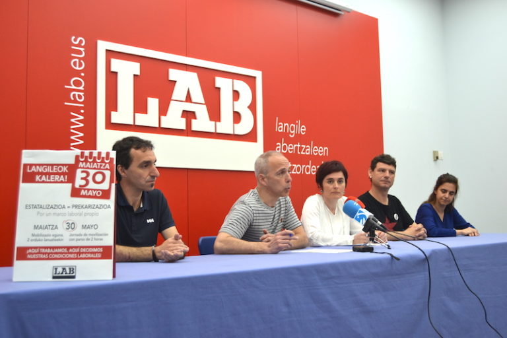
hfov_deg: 49.6
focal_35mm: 39
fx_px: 549
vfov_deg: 34.2
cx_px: 254
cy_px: 169
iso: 450
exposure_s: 1/60
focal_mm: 26
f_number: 4
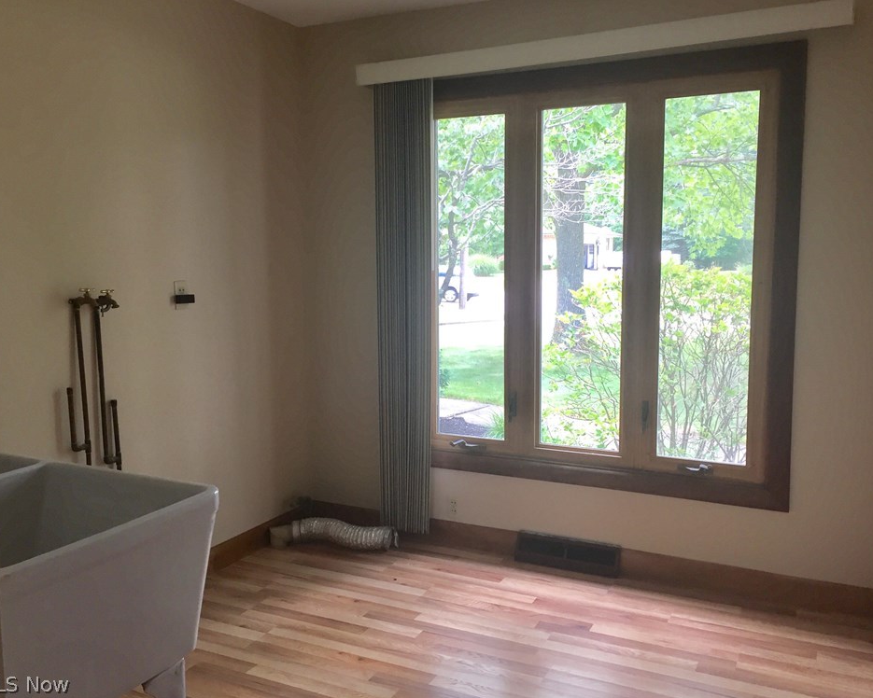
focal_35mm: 31
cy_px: 342
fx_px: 801
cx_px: 450
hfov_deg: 57.2
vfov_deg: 47.1
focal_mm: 4.15
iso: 32
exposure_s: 1/40
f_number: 2.2
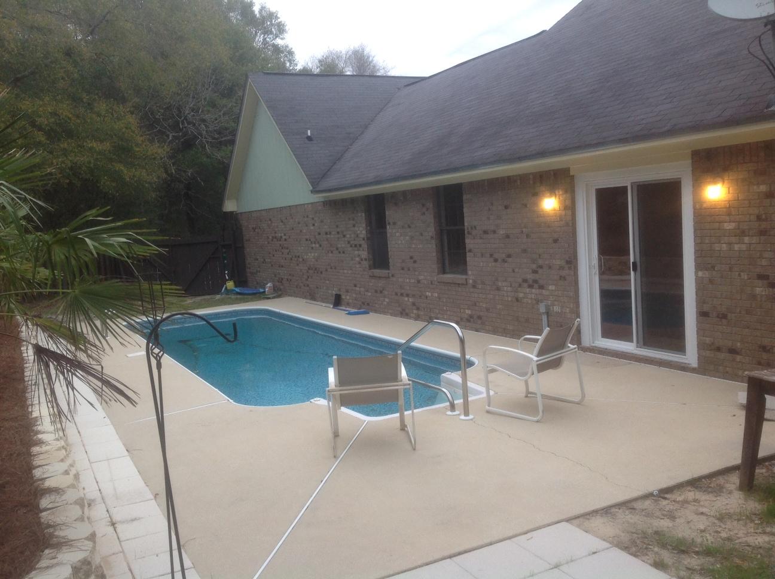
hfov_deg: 52.7
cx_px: 388
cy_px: 290
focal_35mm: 35
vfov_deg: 40.6
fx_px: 782
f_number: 2.4
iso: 80
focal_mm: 4.28
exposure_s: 1/60
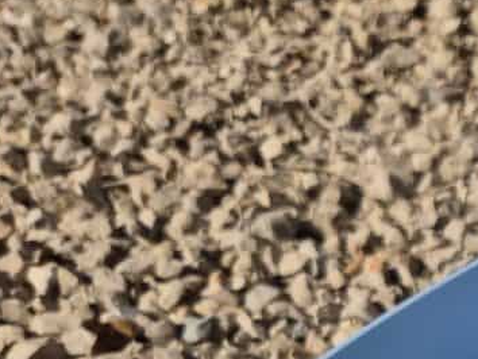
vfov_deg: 17.0
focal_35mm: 76
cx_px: 760
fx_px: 1050
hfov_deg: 20.9
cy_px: 584
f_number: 1.8
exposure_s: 1/4656
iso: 25
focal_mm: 5.4
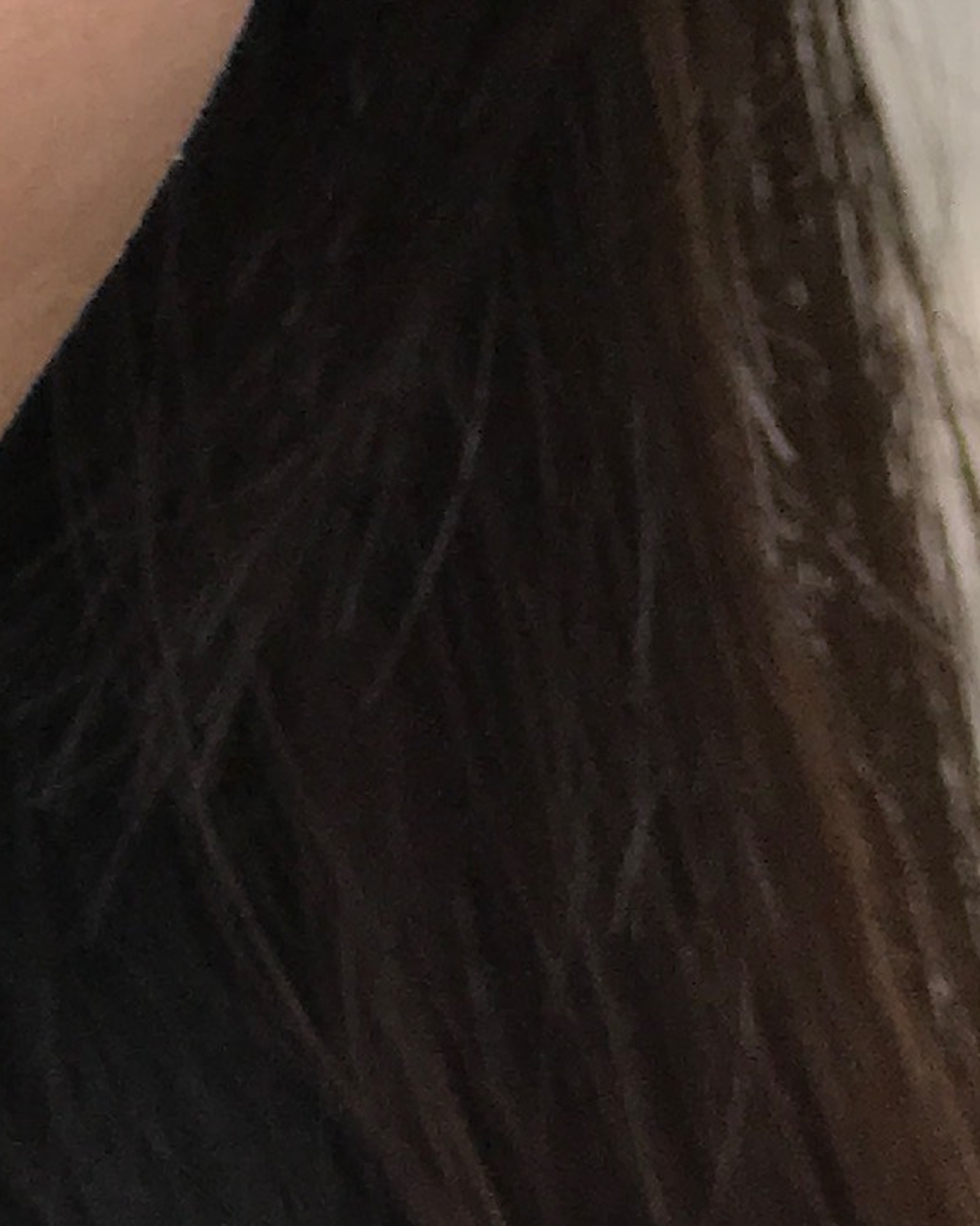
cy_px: -238
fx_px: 11273
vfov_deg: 6.2
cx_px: -871
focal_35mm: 311
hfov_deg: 4.9
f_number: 2.8
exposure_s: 1/50
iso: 25
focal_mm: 6.6
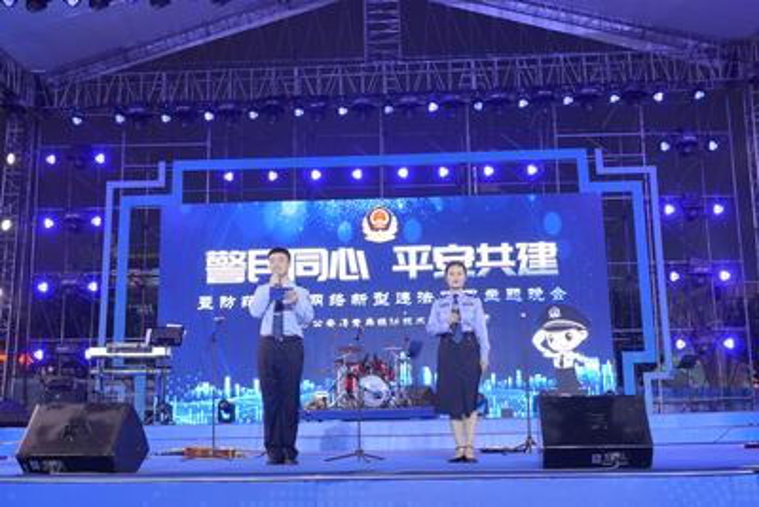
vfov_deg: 31.9
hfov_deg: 46.4
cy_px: 254
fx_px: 886
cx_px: 380
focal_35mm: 42
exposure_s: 1/125
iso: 500
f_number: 3.5
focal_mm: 28
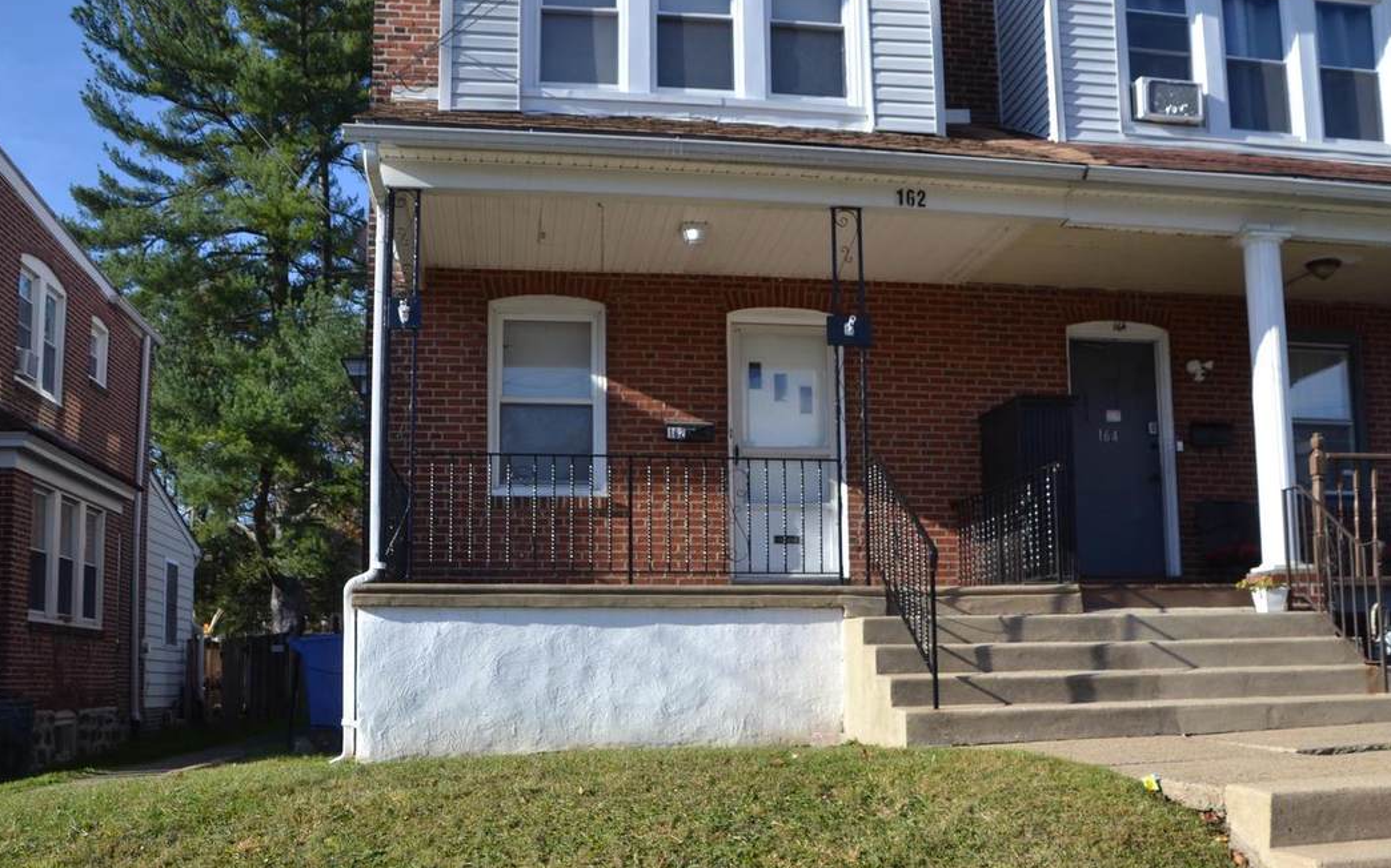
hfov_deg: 54.4
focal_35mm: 36
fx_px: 1350
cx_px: 758
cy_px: 552
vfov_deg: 35.4
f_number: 7.1
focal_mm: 19
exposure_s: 1/200
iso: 100
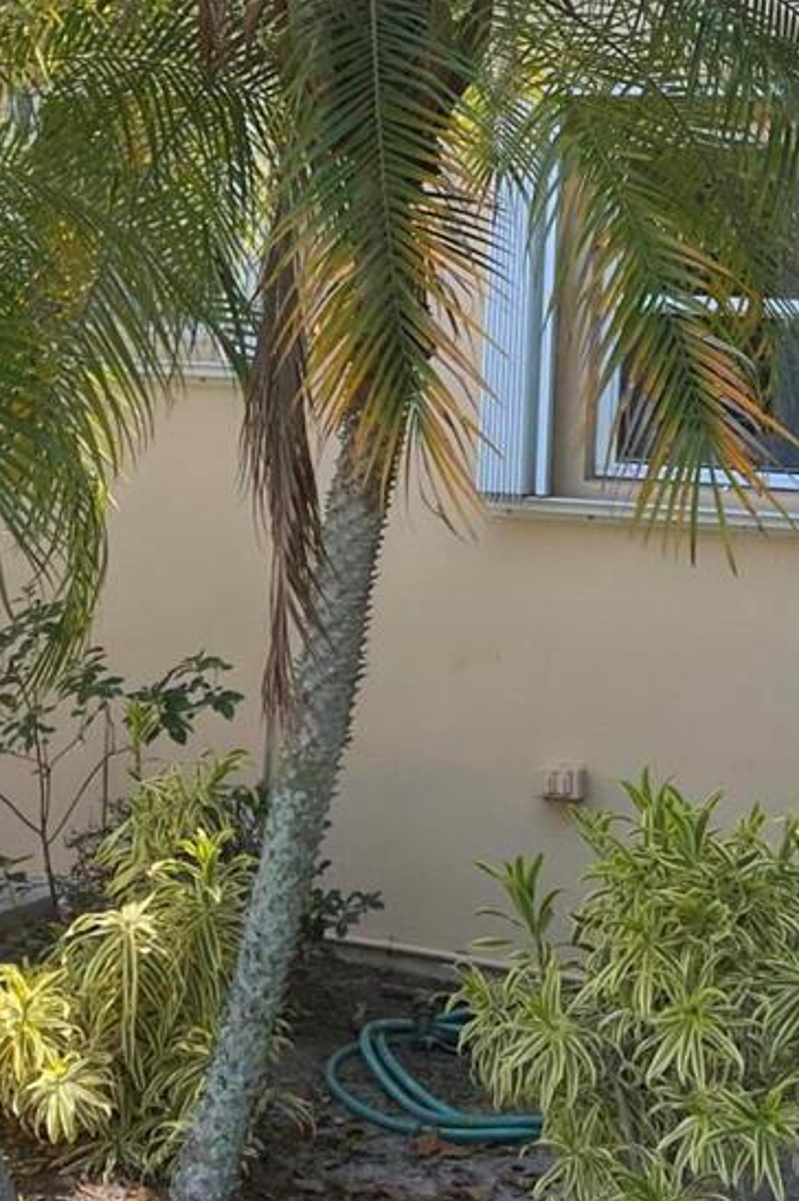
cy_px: -68
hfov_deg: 17.9
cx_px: 472
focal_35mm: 76
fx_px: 2533
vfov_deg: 25.1
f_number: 1.5
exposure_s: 1/743
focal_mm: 5.7
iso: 50
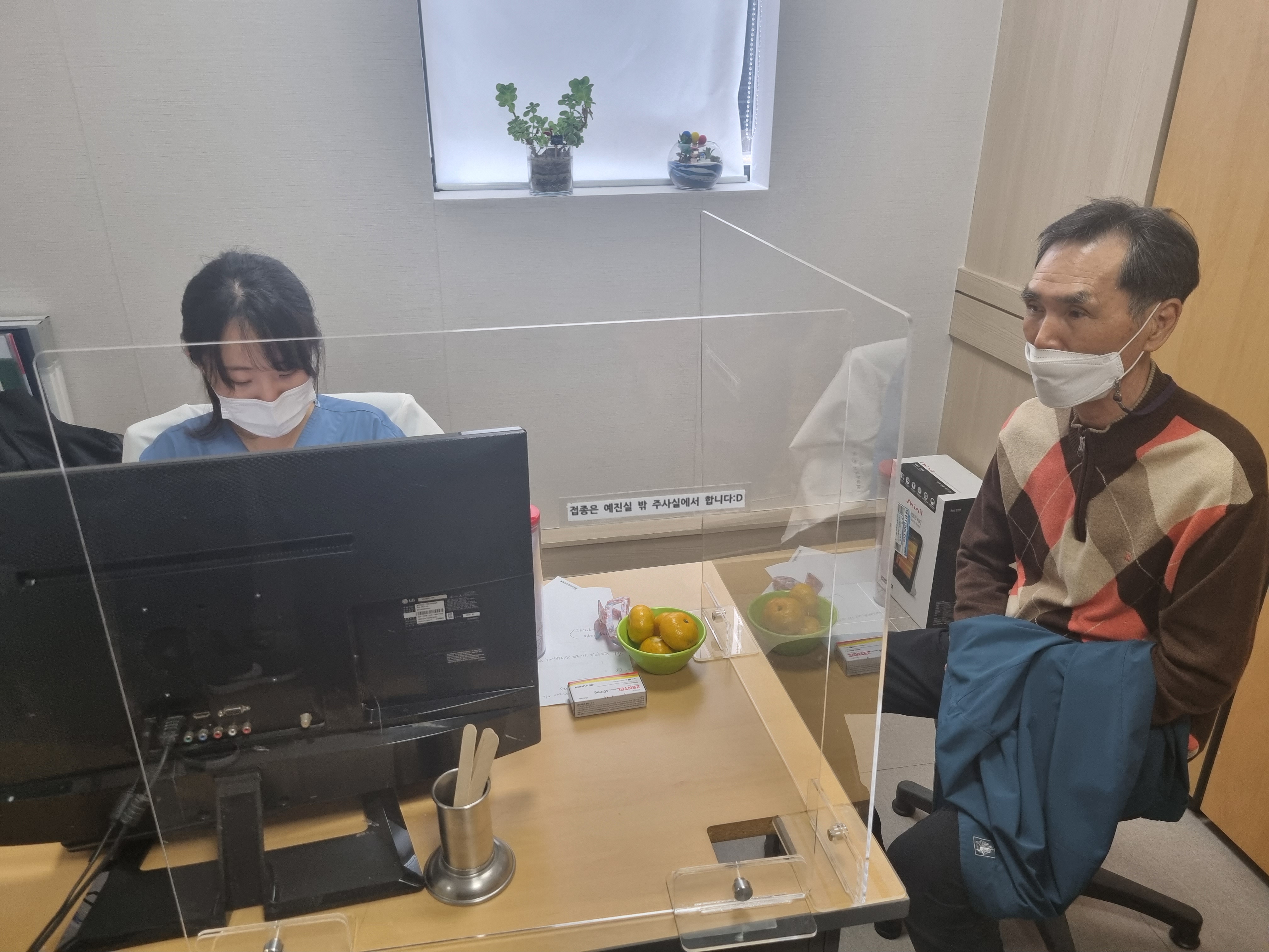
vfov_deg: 53.1
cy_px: 476
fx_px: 953
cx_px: 634
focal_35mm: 26
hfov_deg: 67.3
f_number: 1.8
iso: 200
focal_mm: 5.4
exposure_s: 1/120
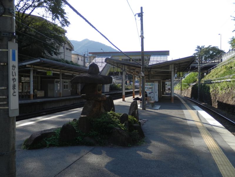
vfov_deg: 38.7
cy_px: 88
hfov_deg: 50.1
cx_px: 118
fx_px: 251
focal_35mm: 37
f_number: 3.6
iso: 80
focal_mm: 6.6
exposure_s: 1/320
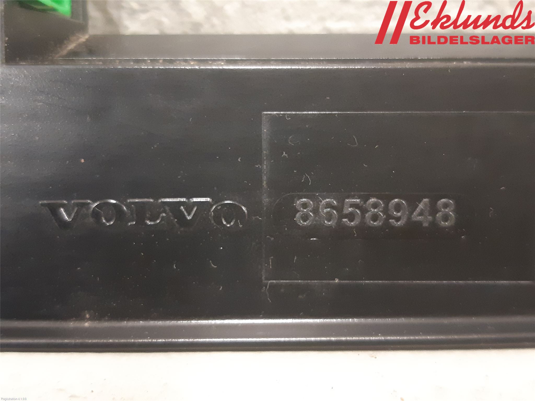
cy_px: 200
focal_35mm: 26
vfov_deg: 53.1
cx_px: 268
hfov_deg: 67.3
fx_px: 402
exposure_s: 1/25
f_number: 1.7
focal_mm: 3.93
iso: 400
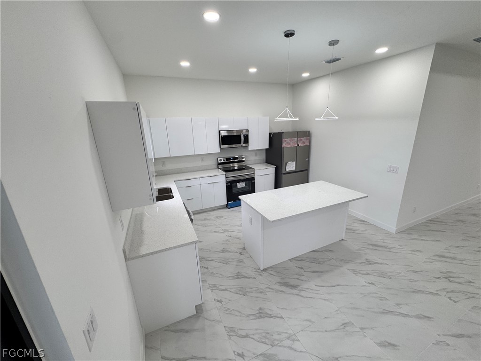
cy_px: 180
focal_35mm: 14
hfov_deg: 102.1
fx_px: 195
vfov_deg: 85.7
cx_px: 240
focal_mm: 2.22
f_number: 2.2
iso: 80
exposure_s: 1/120
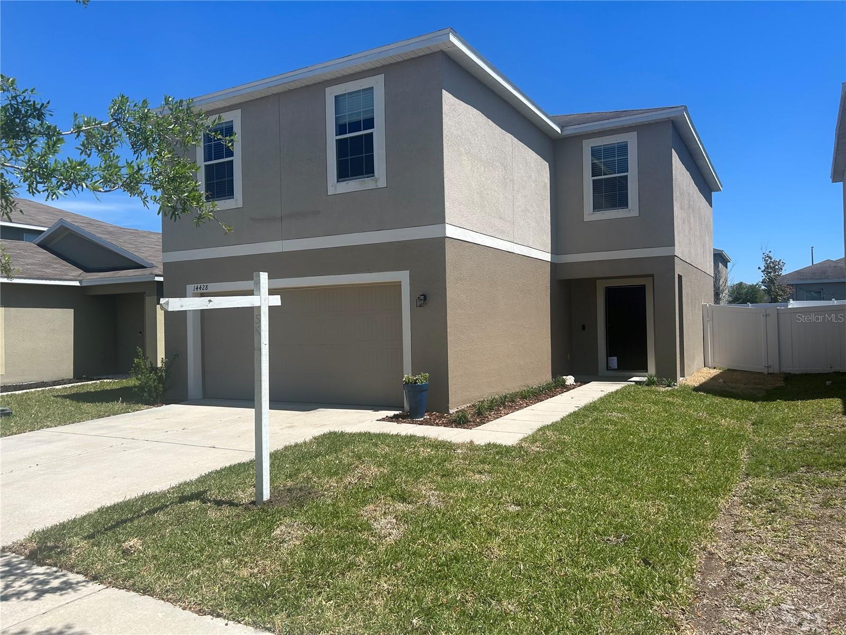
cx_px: 423
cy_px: 318
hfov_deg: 67.3
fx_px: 635
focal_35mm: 26
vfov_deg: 53.1
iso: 50
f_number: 1.5
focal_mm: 5.7
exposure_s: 1/4630
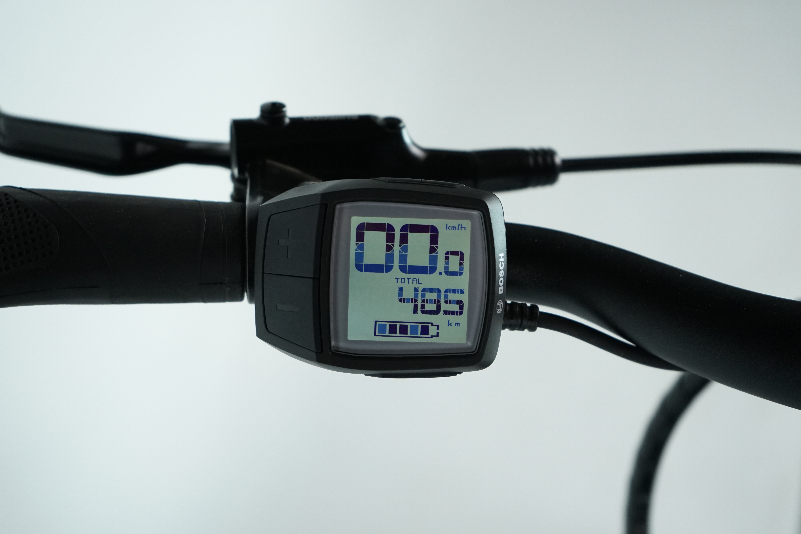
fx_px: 1557
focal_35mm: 70
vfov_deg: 19.5
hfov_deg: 28.8
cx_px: 400
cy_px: 267
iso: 2000
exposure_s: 1/200
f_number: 5.6
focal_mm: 70
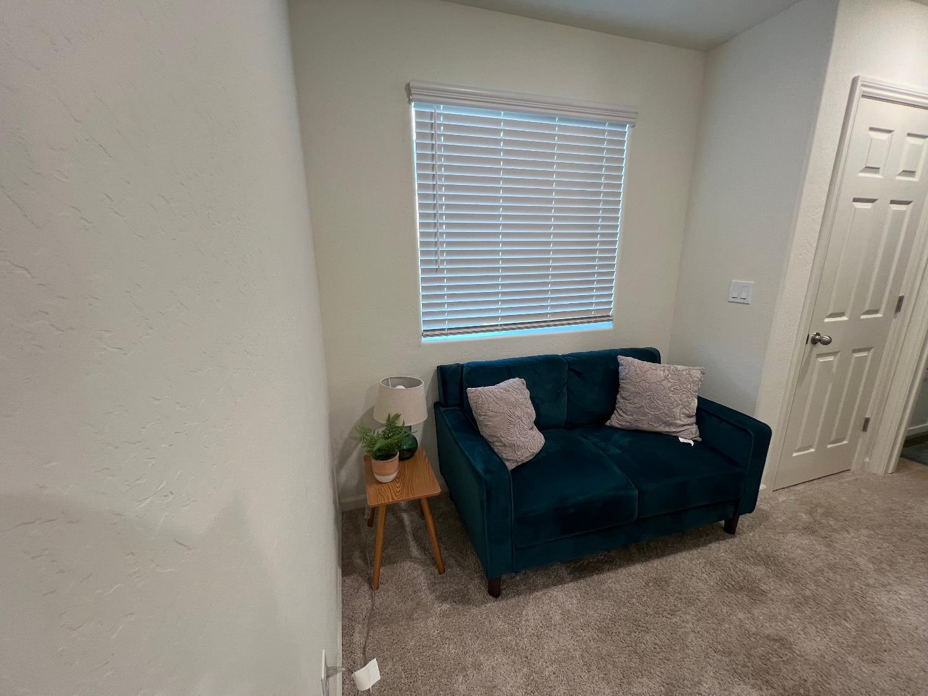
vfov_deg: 89.9
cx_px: 464
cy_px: 348
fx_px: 349
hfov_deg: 106.2
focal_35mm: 13
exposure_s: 1/60
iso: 160
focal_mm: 1.57
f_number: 1.8
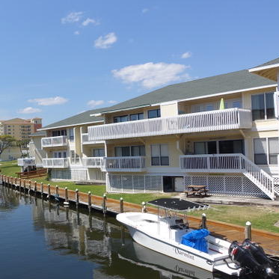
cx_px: 48
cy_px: 152
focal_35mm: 35
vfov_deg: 47.2
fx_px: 319
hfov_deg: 44.4
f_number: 5.6
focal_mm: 8.8
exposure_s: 1/640
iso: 125
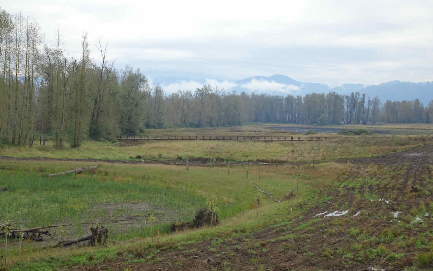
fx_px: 779
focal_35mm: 66
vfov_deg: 19.7
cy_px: 117
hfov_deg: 31.1
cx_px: 217
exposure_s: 1/160
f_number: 4.5
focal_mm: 10.59
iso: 80
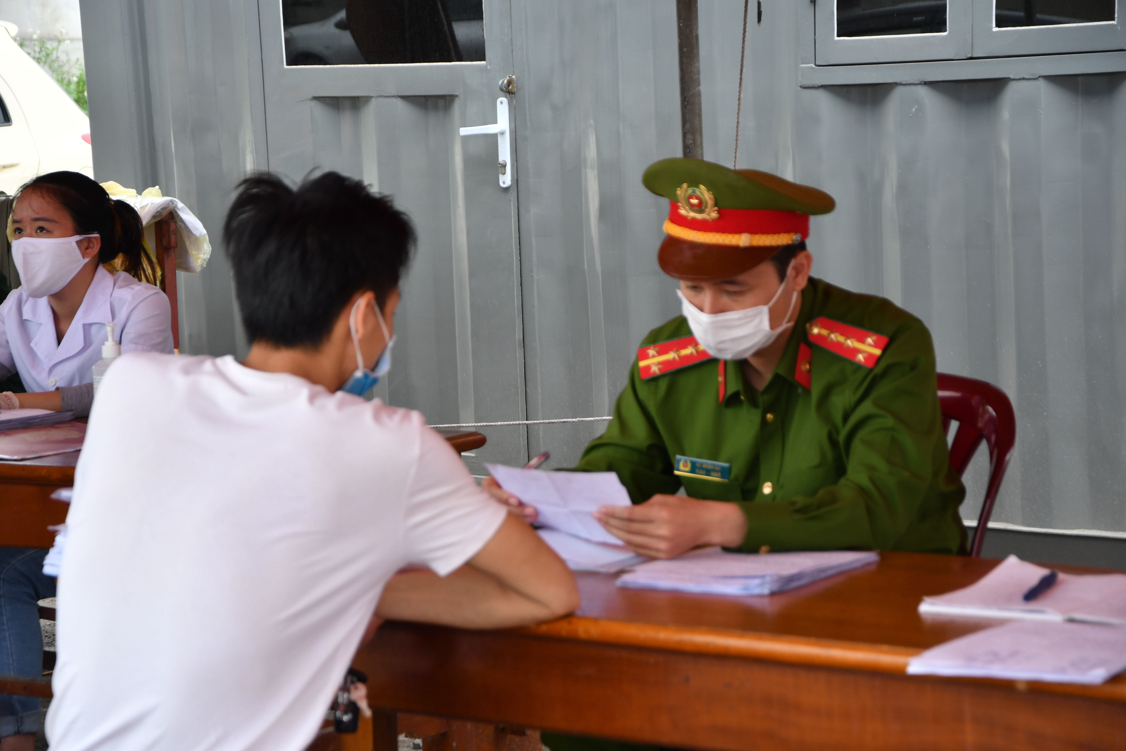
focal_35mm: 105
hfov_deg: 19.5
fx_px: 3284
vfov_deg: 13.0
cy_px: 376
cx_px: 563
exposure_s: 1/200
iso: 320
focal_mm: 70
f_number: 5.3
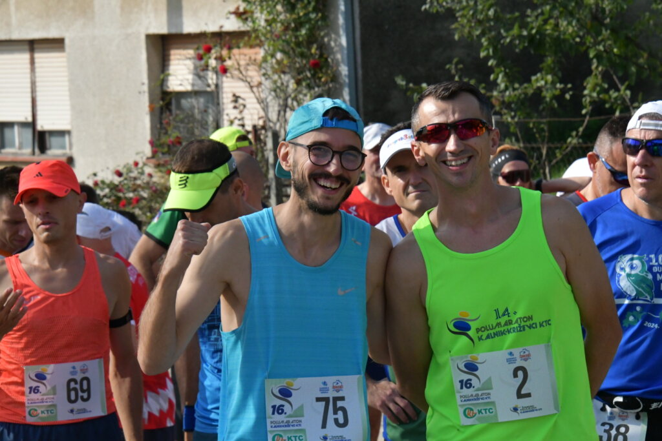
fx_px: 3365
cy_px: 220
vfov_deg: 7.5
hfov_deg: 11.2
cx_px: 331
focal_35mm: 183
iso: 3200
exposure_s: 1/3200
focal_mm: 122
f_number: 14
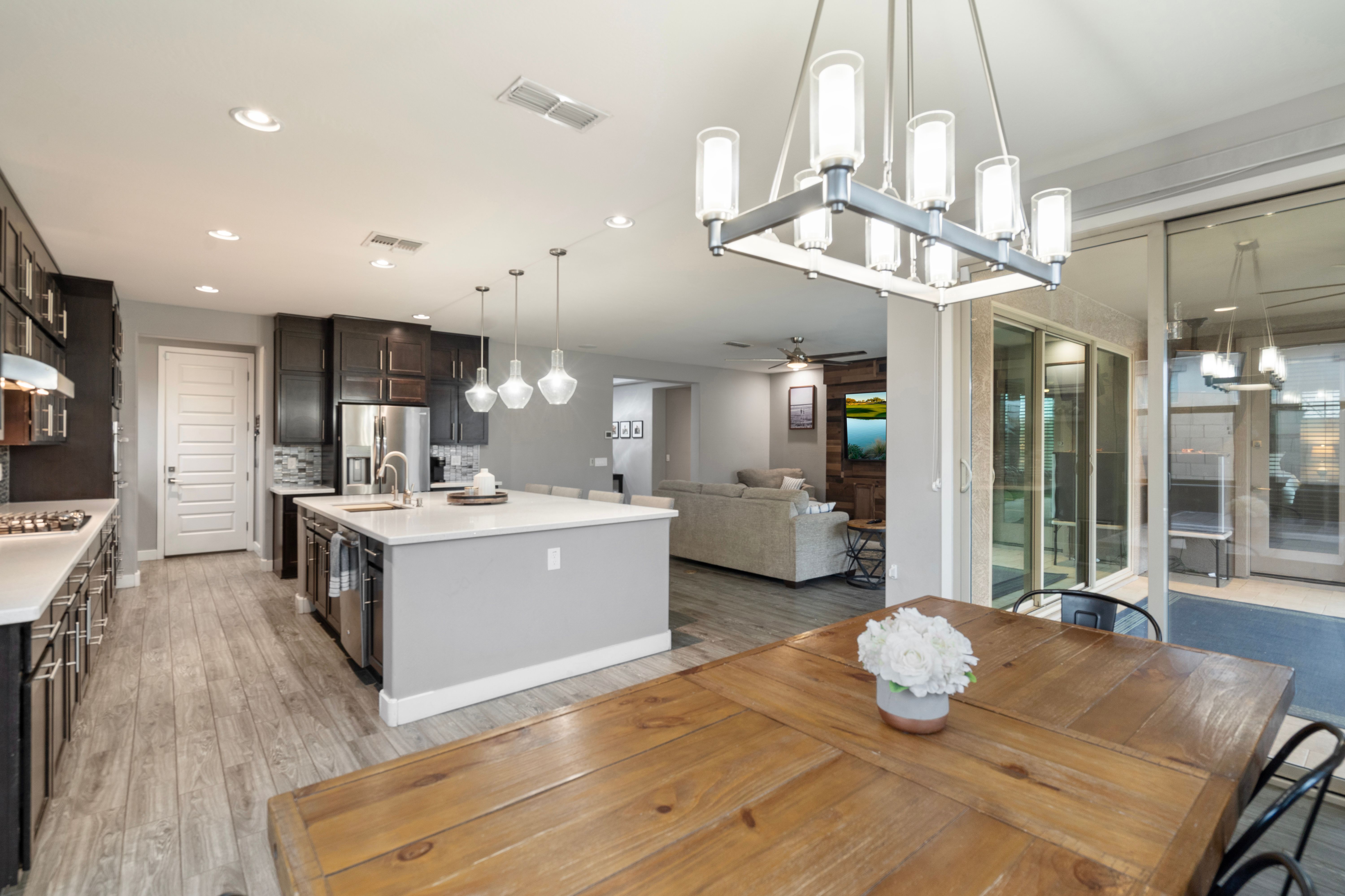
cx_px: 672
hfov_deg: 96.7
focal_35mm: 16
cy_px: 448
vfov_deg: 73.7
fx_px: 598
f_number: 8
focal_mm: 16
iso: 320
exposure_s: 1/5
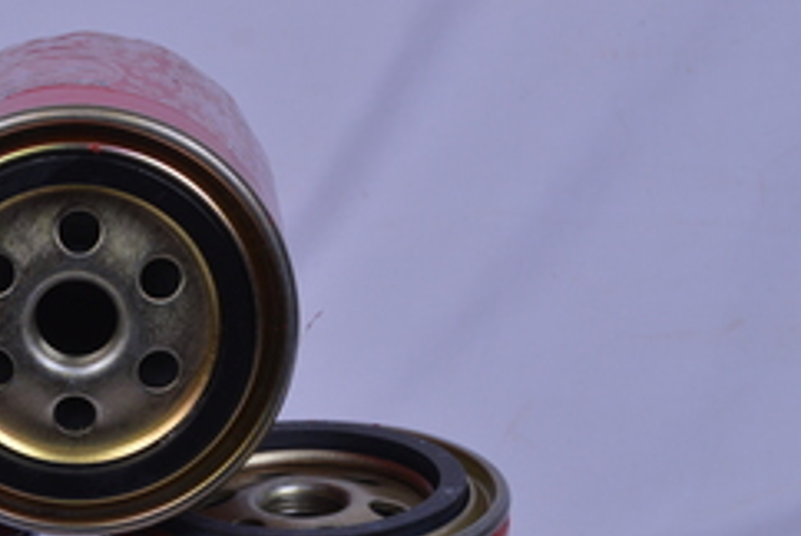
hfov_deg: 15.8
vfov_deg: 10.7
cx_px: 56
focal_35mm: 128
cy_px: 519
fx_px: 2851
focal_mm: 62
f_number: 22
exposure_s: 1/125
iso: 100
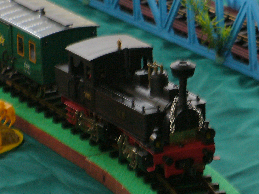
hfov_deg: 7.2
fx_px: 2073
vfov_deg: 5.4
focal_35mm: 277
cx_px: 130
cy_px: 97
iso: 200
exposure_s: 1/8
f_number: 4.5
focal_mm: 36.6
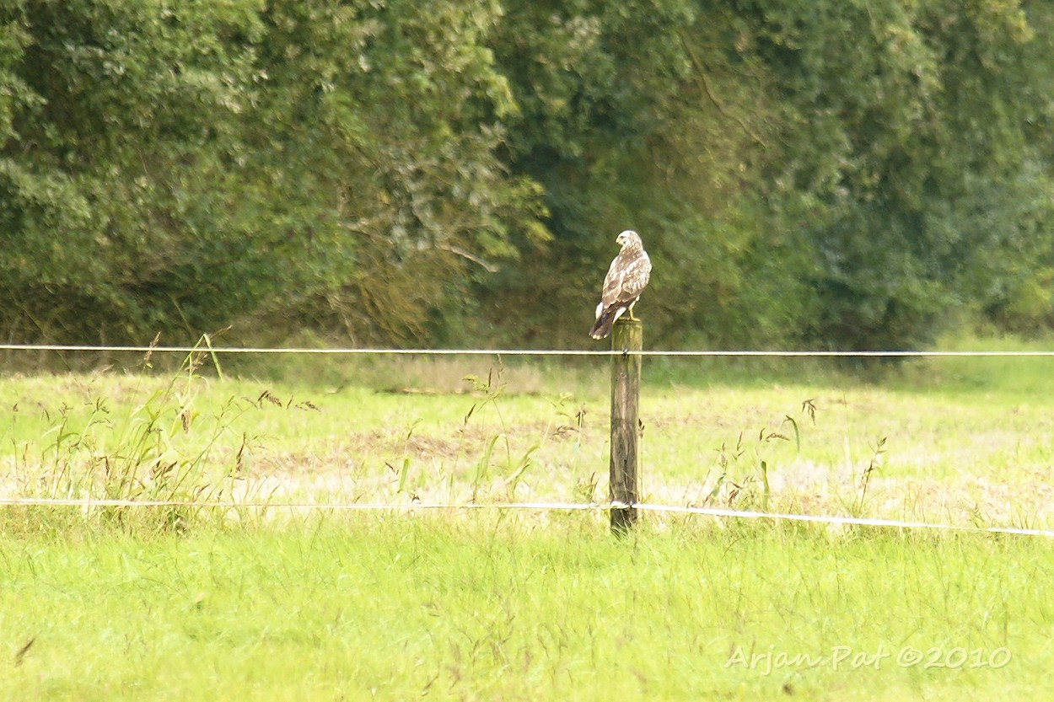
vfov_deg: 3.1
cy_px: 351
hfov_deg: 4.6
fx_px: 13172
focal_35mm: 450
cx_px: 527
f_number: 5.6
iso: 100
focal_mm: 300
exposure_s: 1/80
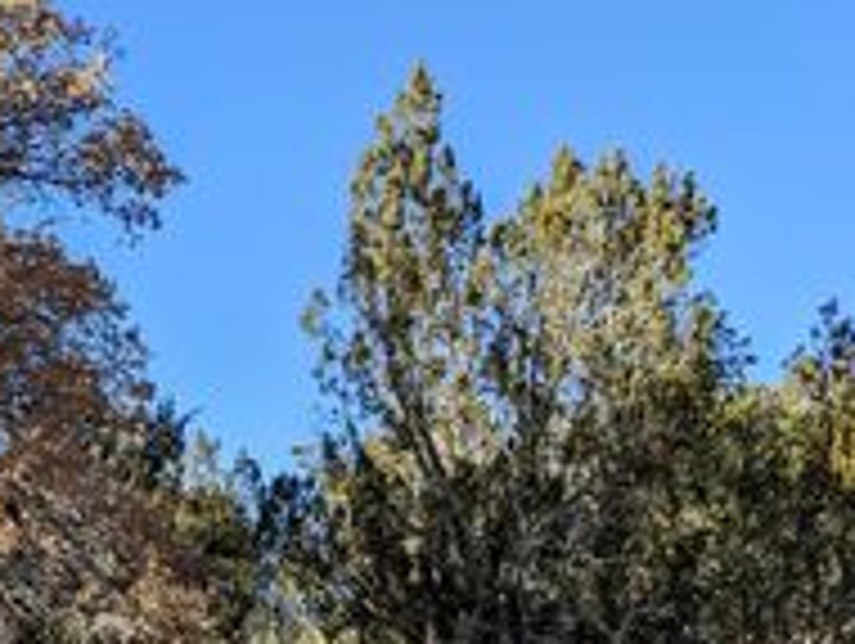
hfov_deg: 24.2
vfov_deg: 20.1
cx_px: -238
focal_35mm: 71
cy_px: 651
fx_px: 1756
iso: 63
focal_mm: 4.38
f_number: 1.73
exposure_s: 1/1466
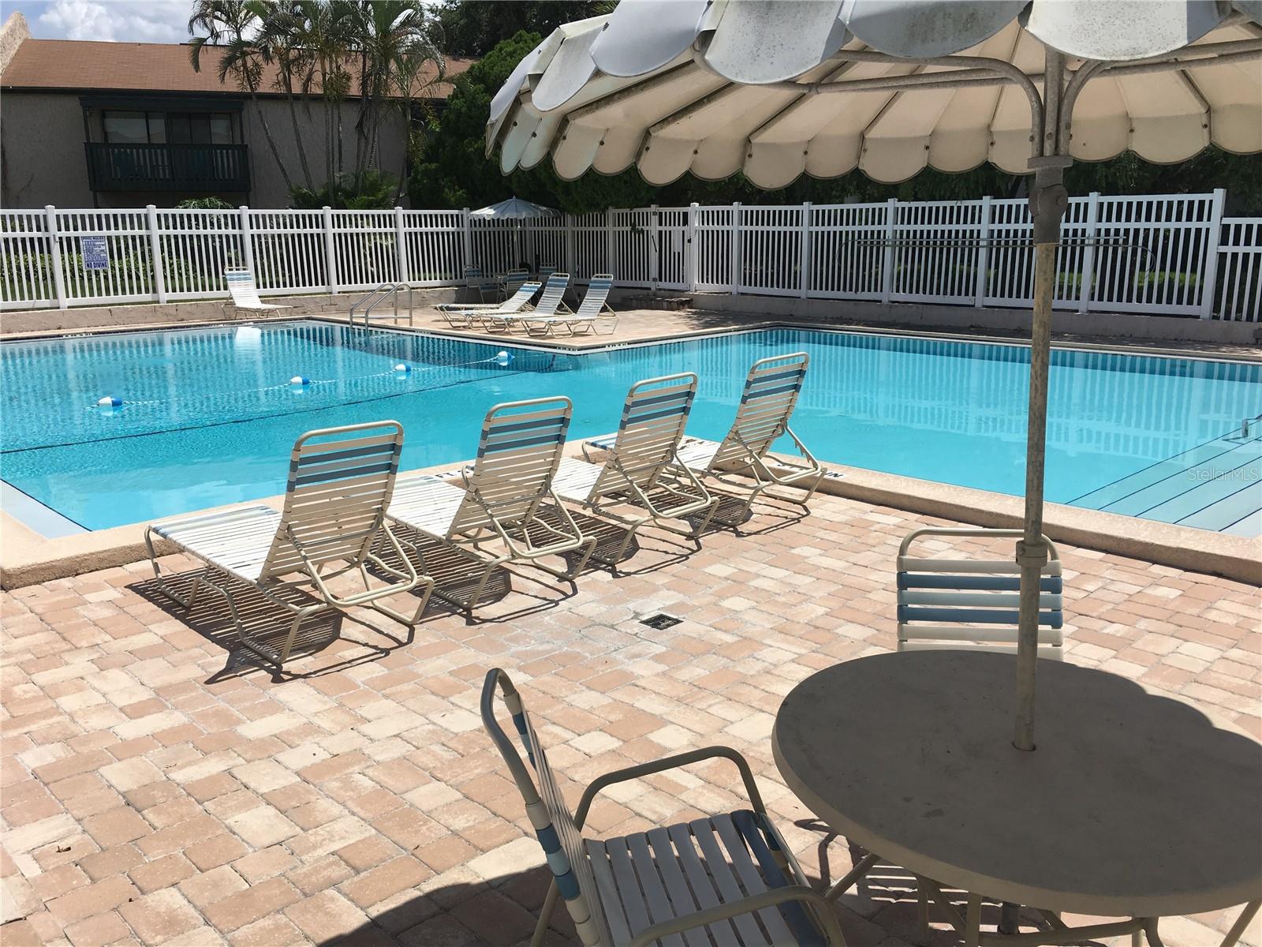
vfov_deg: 48.2
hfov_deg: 61.7
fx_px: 1057
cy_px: 474
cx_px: 631
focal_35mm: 29
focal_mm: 4.15
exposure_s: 1/2481
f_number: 2.2
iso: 25
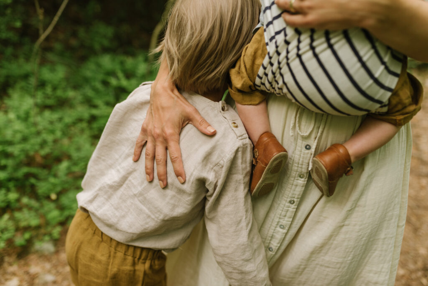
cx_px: 214
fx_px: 416
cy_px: 143
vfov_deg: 37.9
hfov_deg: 54.4
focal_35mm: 35
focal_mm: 35
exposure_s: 1/500
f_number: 2.2
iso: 250
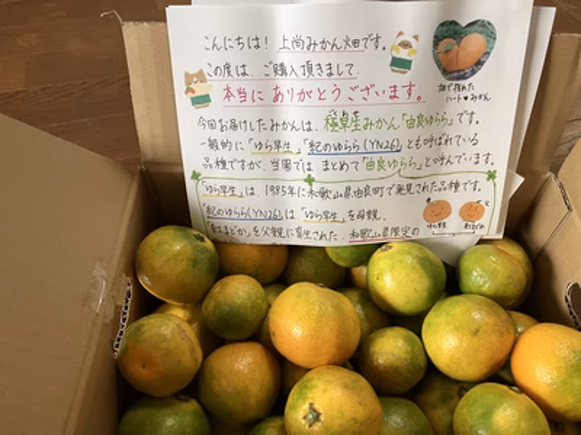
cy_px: 218
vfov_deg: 49.7
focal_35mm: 28
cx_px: 290
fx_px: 470
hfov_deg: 63.4
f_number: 1.8
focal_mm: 3.99
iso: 200
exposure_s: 1/60
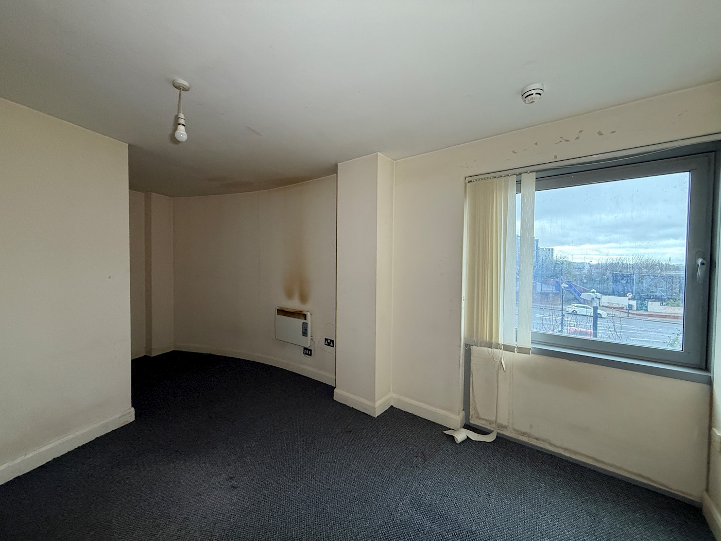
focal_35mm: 14
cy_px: 270
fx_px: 292
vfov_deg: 85.7
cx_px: 360
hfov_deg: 102.1
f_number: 2.2
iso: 400
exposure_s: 1/62
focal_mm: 2.22
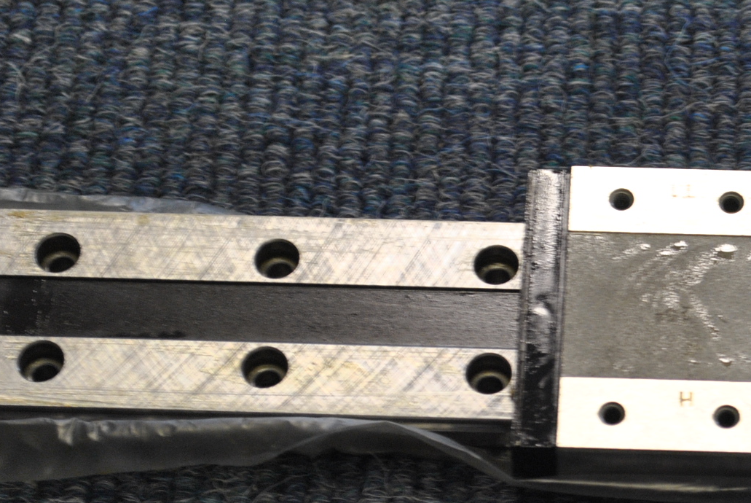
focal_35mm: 155
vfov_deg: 8.9
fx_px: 3236
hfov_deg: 13.1
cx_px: 672
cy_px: 327
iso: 400
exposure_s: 1/20
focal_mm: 55
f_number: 5.6
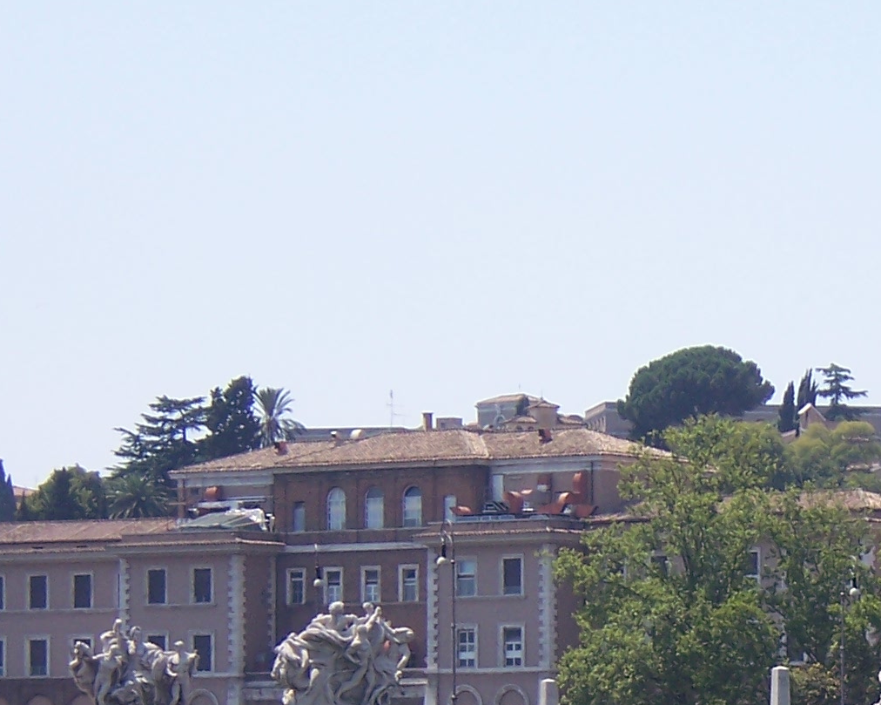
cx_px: 1080
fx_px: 4249
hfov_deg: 11.6
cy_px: 758
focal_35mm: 163
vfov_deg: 9.4
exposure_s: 1/750
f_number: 4
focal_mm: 11
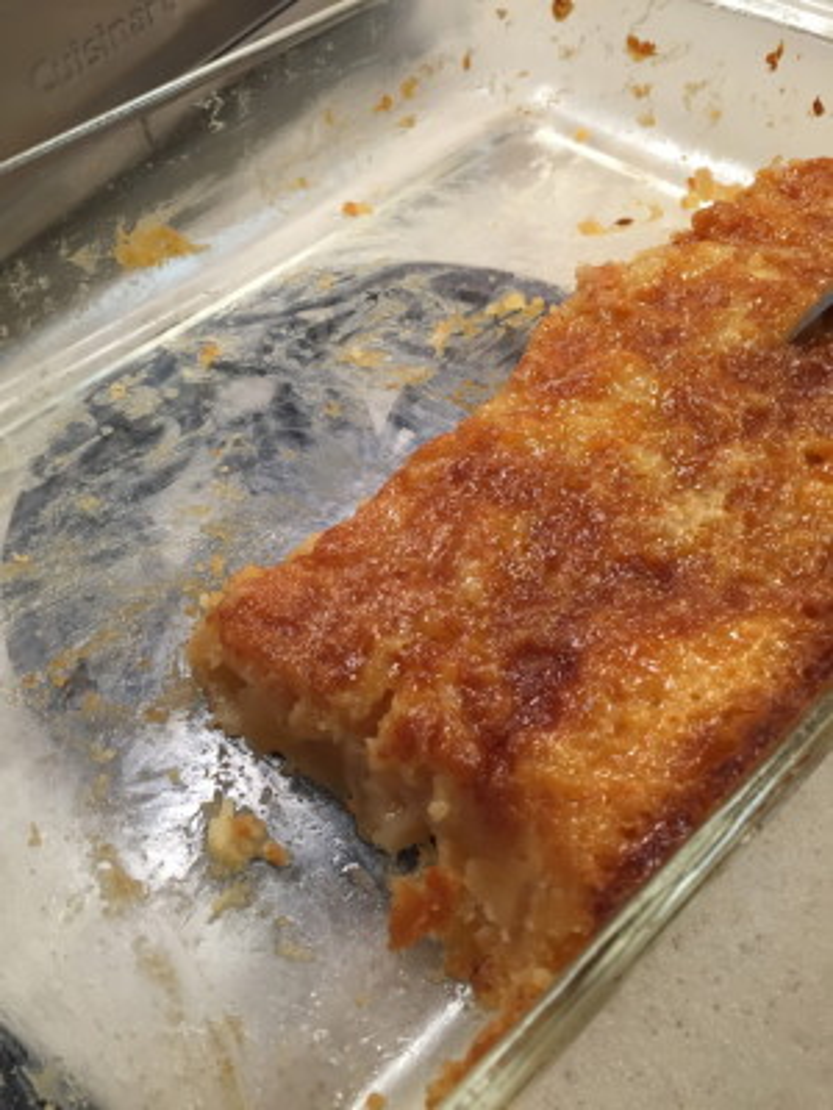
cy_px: 555
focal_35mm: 29
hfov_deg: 48.2
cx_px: 416
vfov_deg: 61.7
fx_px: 930
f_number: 2.2
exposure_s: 1/30
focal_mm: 4.15
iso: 64
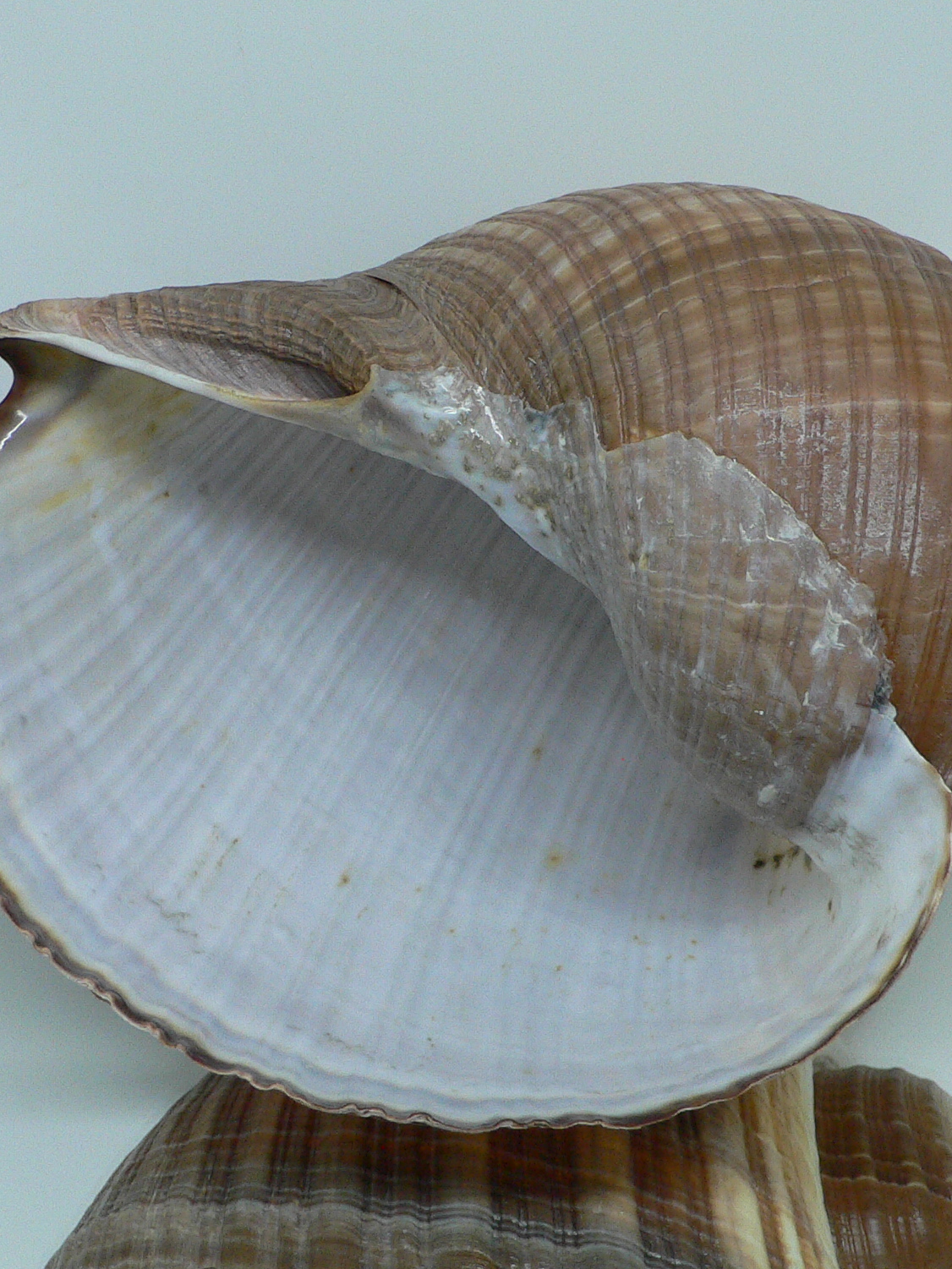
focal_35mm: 47
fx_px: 1723
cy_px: 633
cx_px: 528
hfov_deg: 30.9
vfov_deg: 40.4
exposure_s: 1/60
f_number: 2.8
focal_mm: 4.6
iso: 150
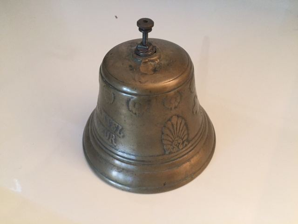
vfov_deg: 48.2
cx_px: 149
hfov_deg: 61.7
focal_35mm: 29
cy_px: 112
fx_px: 250
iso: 250
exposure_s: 1/30
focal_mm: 4.15
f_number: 2.2
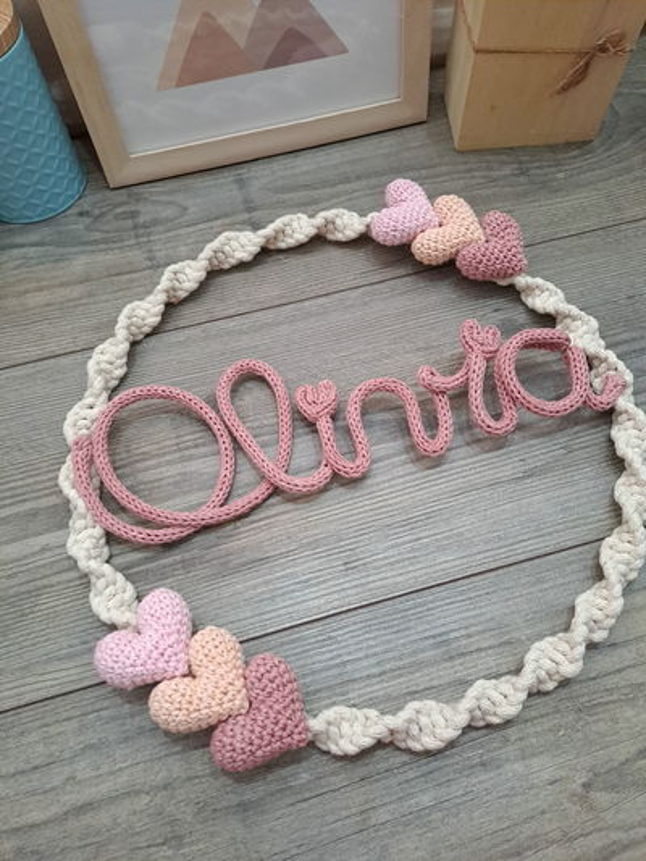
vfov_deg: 69.4
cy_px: 430
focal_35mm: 25
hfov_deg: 54.9
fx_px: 622
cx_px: 323
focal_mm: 4.65
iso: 400
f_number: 1.8
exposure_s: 1/30
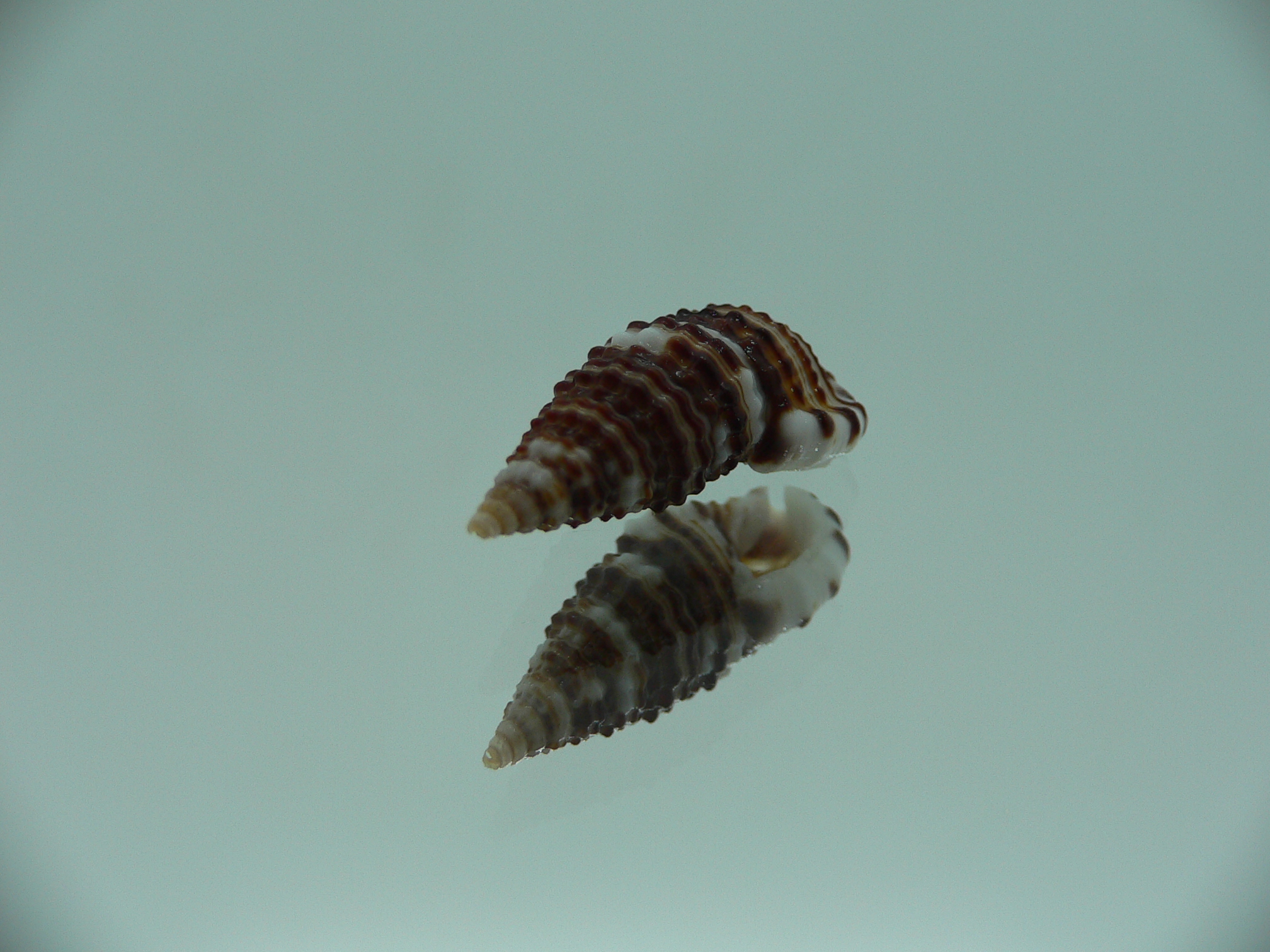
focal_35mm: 35
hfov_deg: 52.6
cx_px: 635
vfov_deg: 40.7
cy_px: 476
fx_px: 1284
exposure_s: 1/60
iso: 80
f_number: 2.8
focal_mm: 4.6
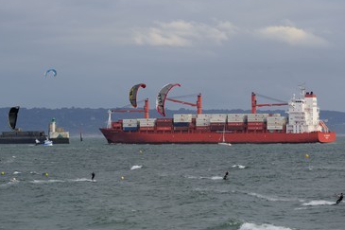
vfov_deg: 6.0
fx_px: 2203
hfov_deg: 9.0
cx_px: 164
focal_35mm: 230
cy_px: 106
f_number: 5.6
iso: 200
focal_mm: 200
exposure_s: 1/320
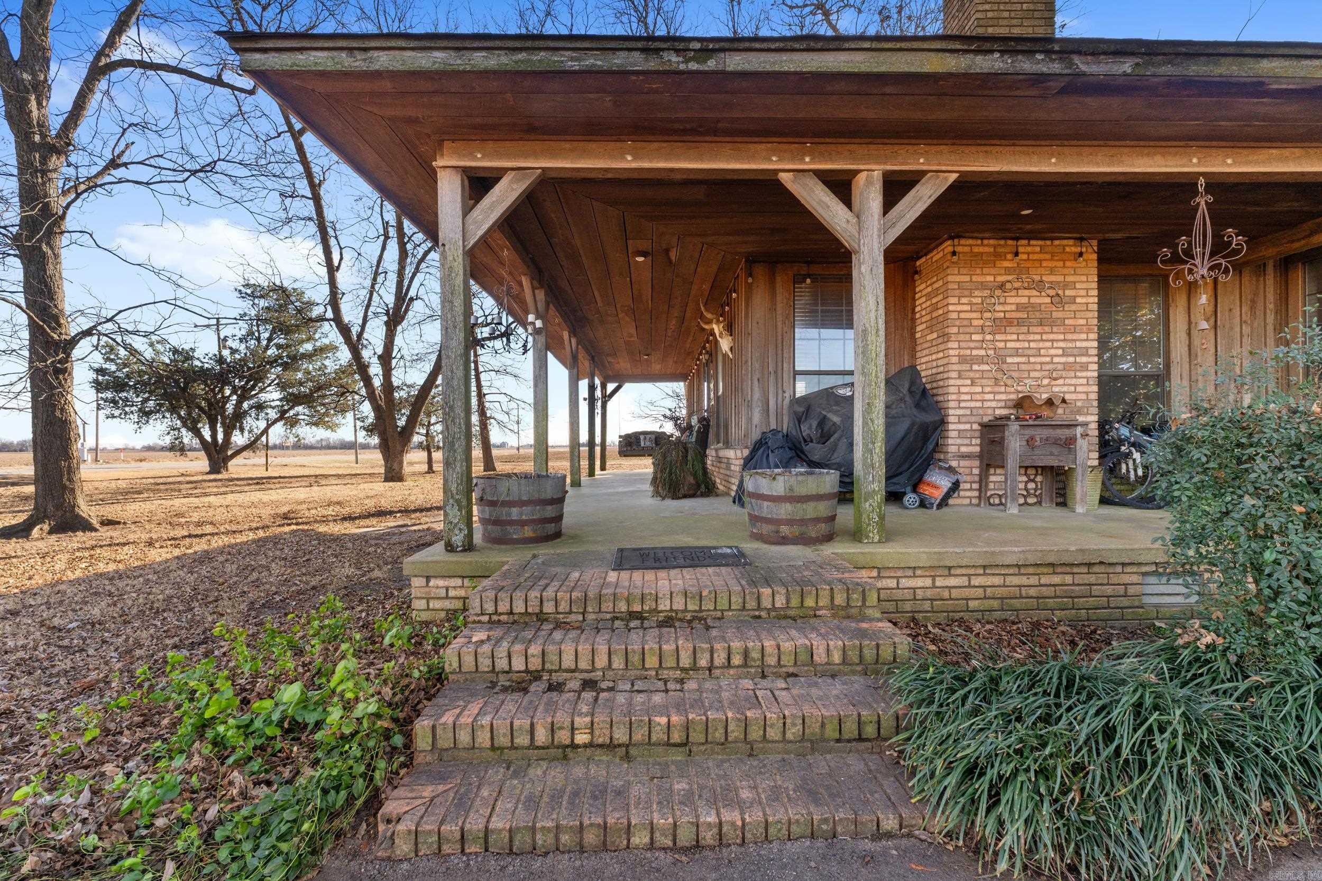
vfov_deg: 77.3
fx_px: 551
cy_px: 440
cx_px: 661
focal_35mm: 15
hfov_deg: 100.4
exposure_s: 1/60
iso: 200
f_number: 9
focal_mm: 10
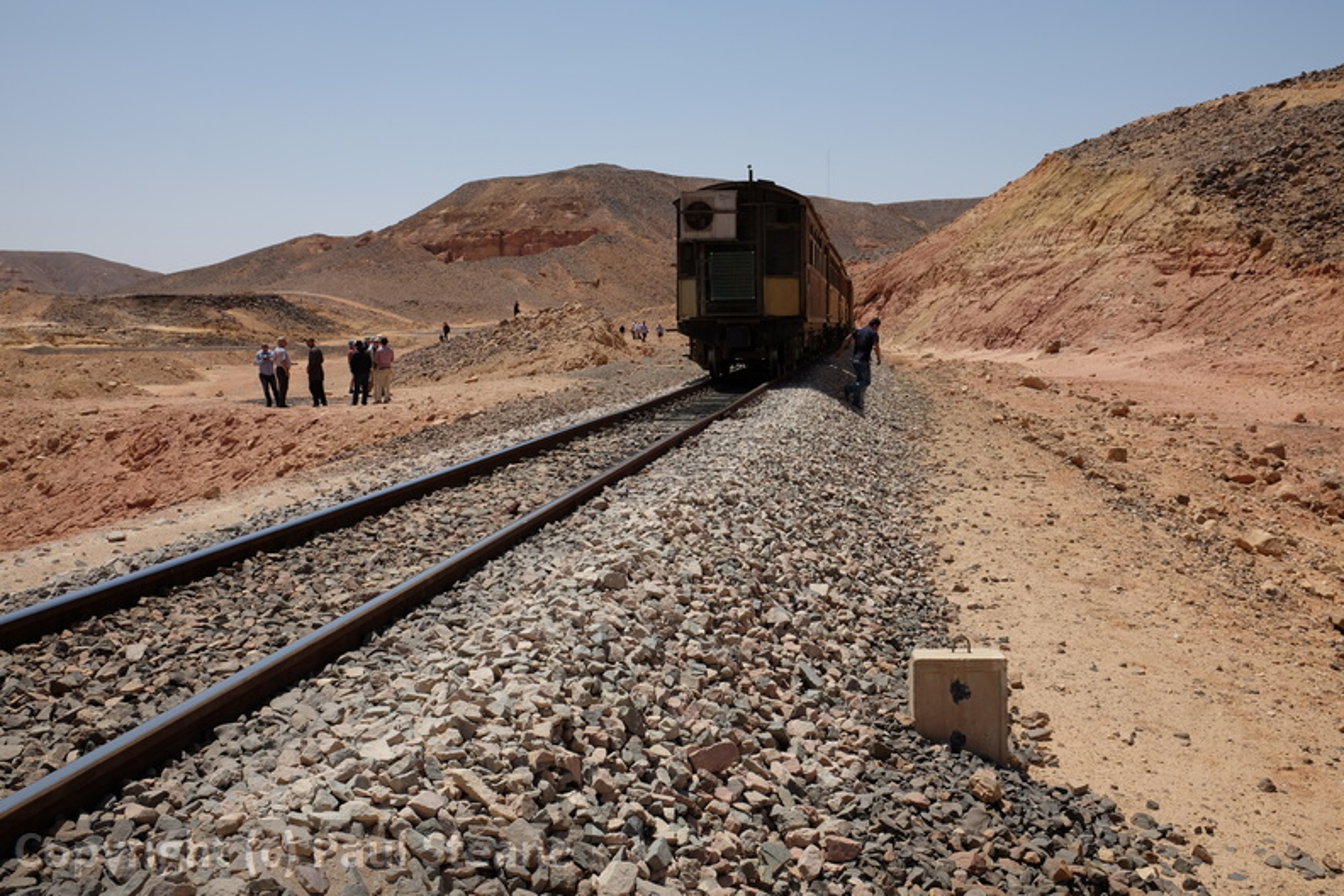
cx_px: 672
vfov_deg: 41.1
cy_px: 448
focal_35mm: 32
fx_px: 1195
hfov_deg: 58.7
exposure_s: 1/420
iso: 200
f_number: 10
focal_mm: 21.4
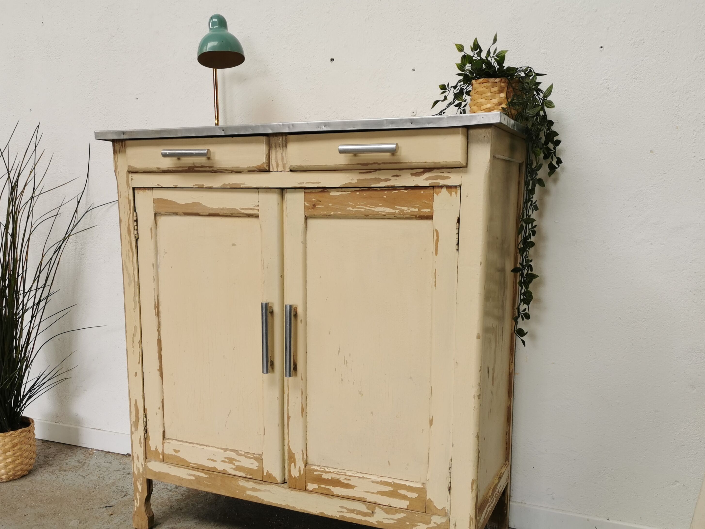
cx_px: 338
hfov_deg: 53.9
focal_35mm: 34
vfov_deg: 41.5
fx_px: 692
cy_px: 324
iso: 50
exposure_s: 1/100
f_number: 1.8
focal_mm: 5.58
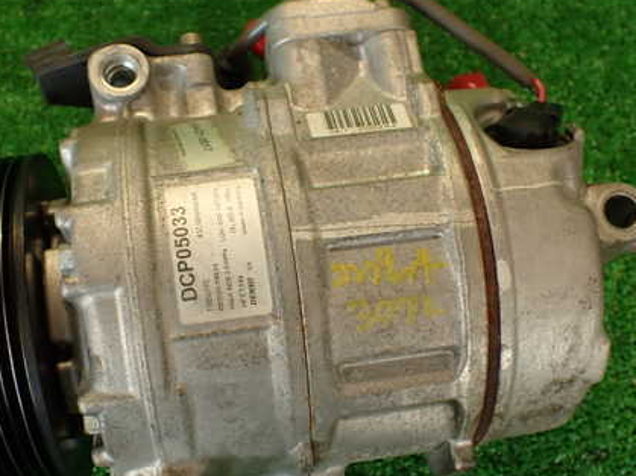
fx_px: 790
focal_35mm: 43
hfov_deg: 43.8
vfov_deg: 33.5
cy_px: 287
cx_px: 278
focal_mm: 5.4
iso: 200
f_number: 2.3
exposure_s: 1/60
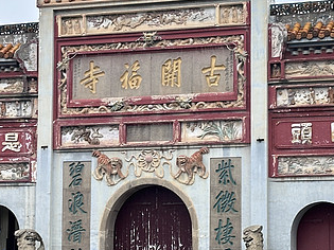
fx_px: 1177
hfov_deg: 16.2
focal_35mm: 122
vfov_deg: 12.1
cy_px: 130
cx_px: 162
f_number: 1.78
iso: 80
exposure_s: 1/81
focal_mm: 6.86
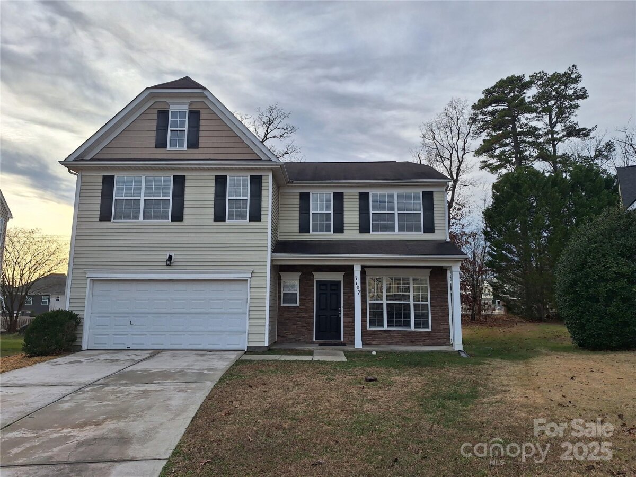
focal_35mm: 23
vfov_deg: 58.9
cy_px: 238
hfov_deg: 73.9
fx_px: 423
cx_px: 318
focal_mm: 5.54
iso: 40
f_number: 1.8
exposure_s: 1/1493
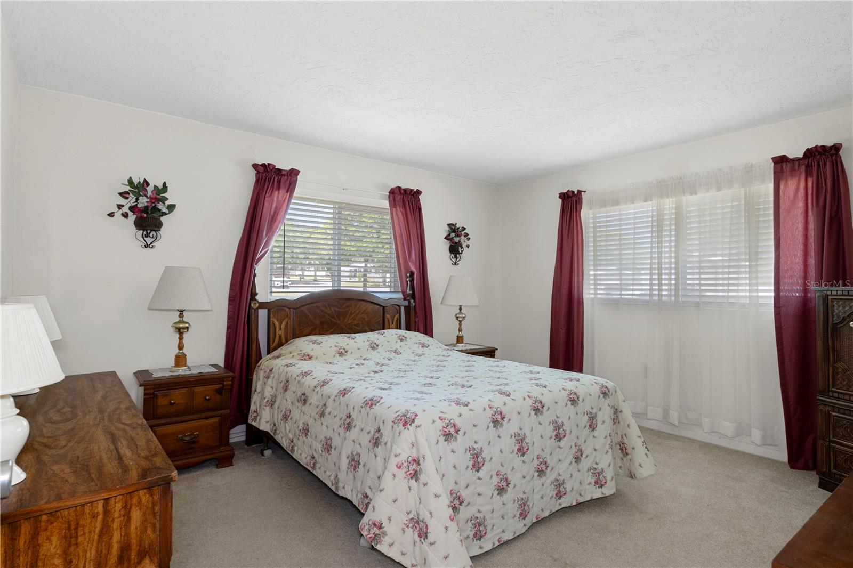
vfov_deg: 67.4
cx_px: 426
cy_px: 284
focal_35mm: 18
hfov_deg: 90.0
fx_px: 426
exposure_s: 1/3
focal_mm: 12
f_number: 8
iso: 320
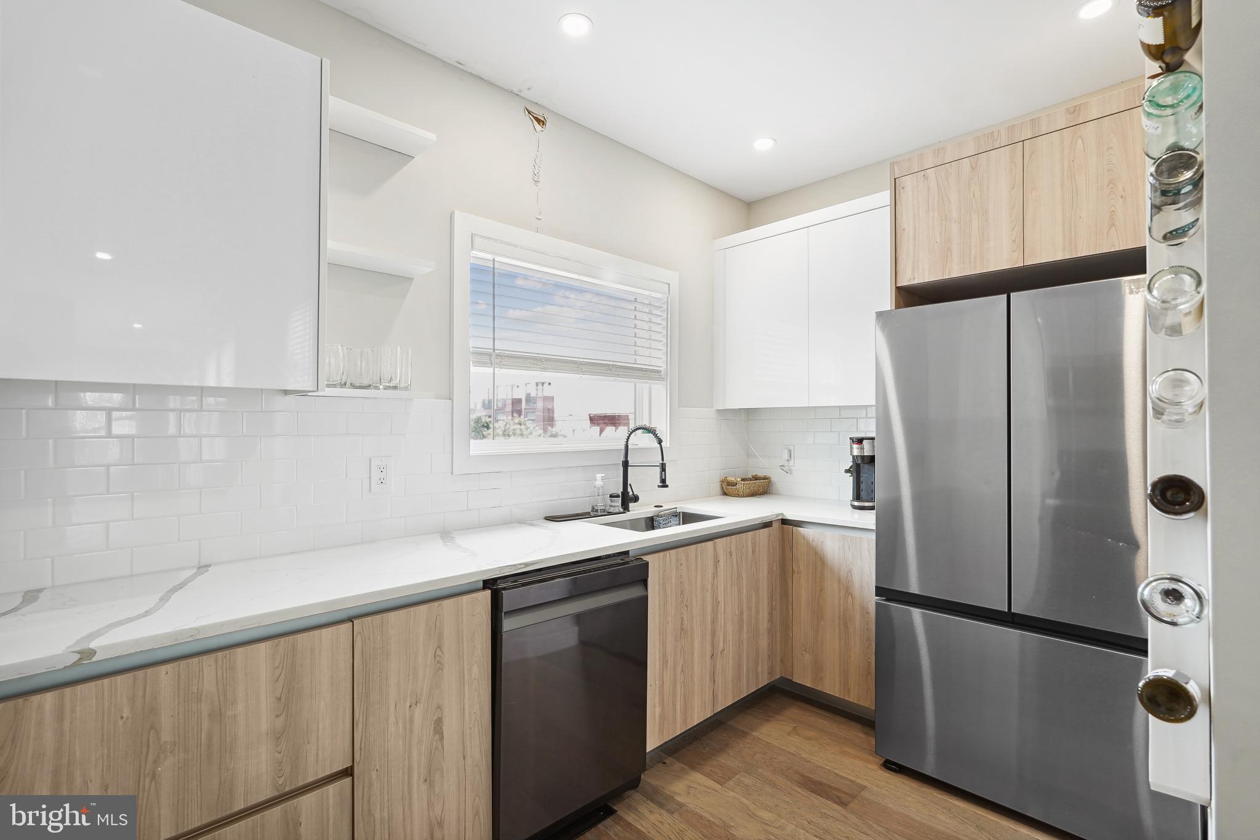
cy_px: 420
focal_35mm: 16
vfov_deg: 72.0
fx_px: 577
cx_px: 630
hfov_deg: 95.0
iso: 400
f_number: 7.1
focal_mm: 16.5
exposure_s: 1/15
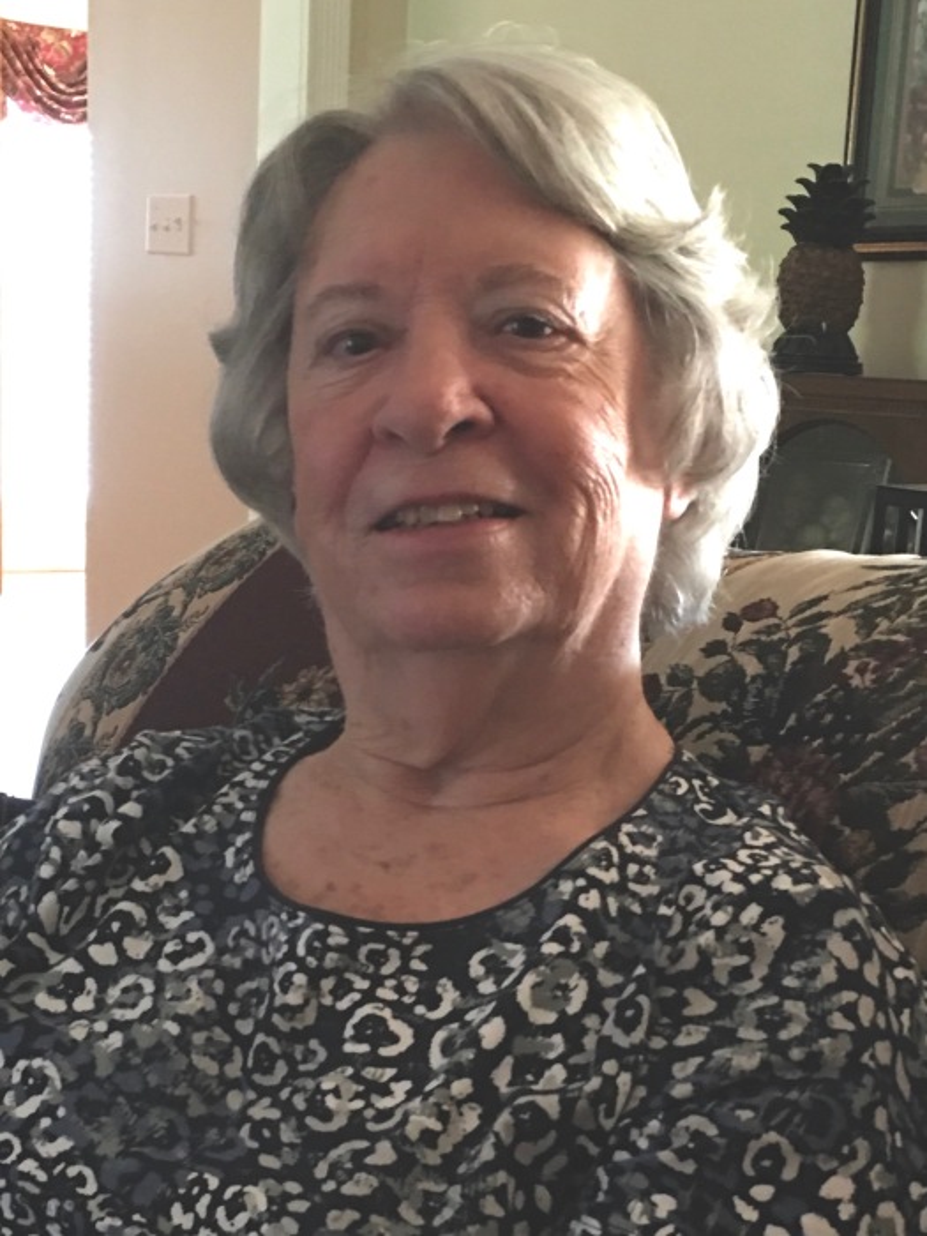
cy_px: 618
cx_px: 464
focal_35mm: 29
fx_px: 1035
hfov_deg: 48.2
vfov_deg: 61.7
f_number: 2.2
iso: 100
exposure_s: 1/4
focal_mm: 4.15
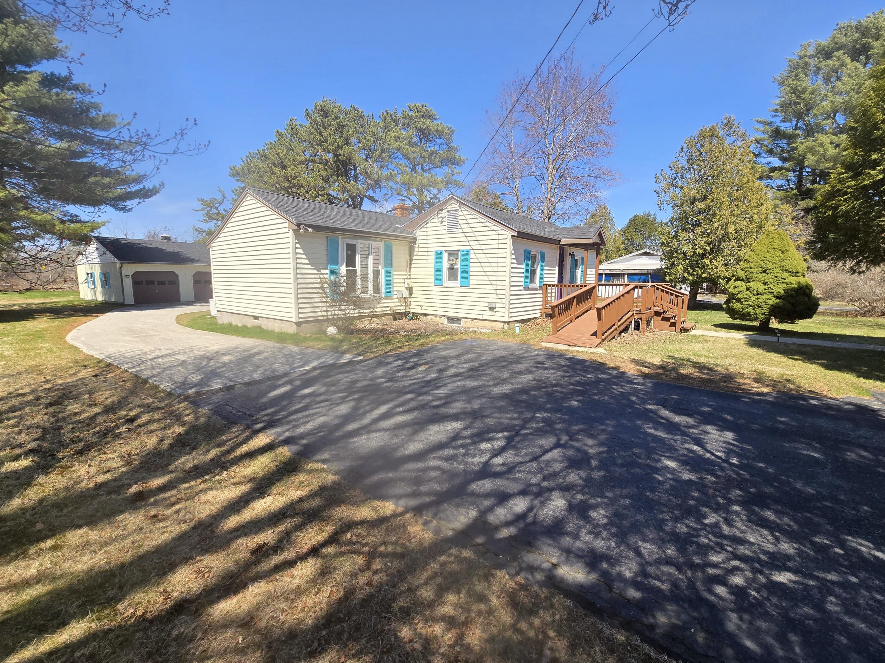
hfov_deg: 102.1
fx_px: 358
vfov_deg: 85.7
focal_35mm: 14
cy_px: 330
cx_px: 440
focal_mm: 2.2
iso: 50
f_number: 2.2
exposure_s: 1/1232
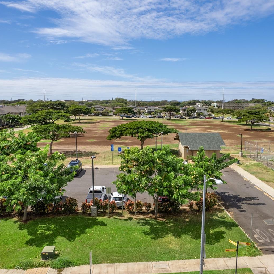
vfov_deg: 55.6
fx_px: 260
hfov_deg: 55.3
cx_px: 161
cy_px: 134
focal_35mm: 29
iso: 110
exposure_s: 1/730
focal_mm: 8.38
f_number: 2.8
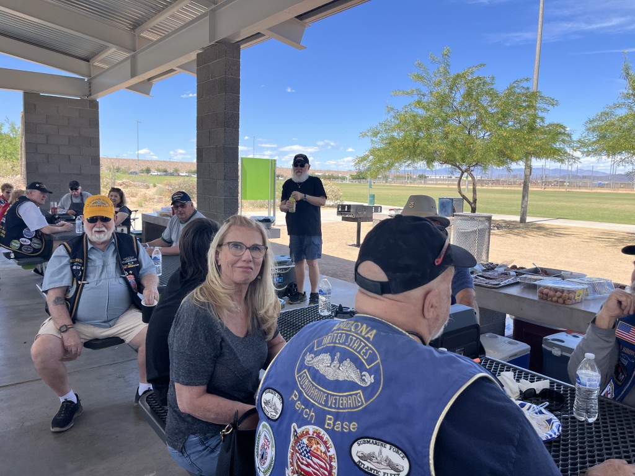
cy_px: 238
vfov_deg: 53.1
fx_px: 477
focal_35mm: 26
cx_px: 318
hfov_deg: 67.3
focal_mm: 5.1
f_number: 1.6
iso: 50
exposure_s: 1/1536
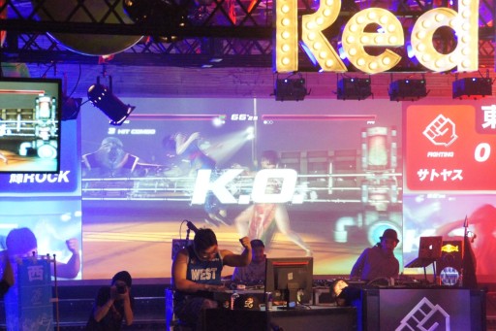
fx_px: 1756
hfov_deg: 16.1
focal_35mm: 128
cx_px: 248
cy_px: 166
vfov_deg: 10.7
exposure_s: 1/25
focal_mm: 85
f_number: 7.1
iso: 3200
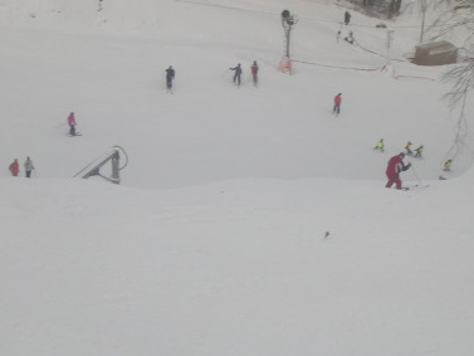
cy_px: 171
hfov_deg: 14.1
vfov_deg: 10.6
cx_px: 258
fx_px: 1918
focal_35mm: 140
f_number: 4.8
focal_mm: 16.7
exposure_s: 1/164
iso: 50
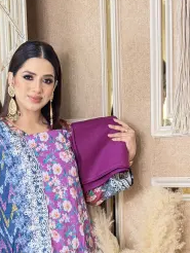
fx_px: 760
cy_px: 267
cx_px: 43
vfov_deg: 18.3
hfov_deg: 14.2
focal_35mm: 104
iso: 200
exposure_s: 1/100
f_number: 1.78
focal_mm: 6.76
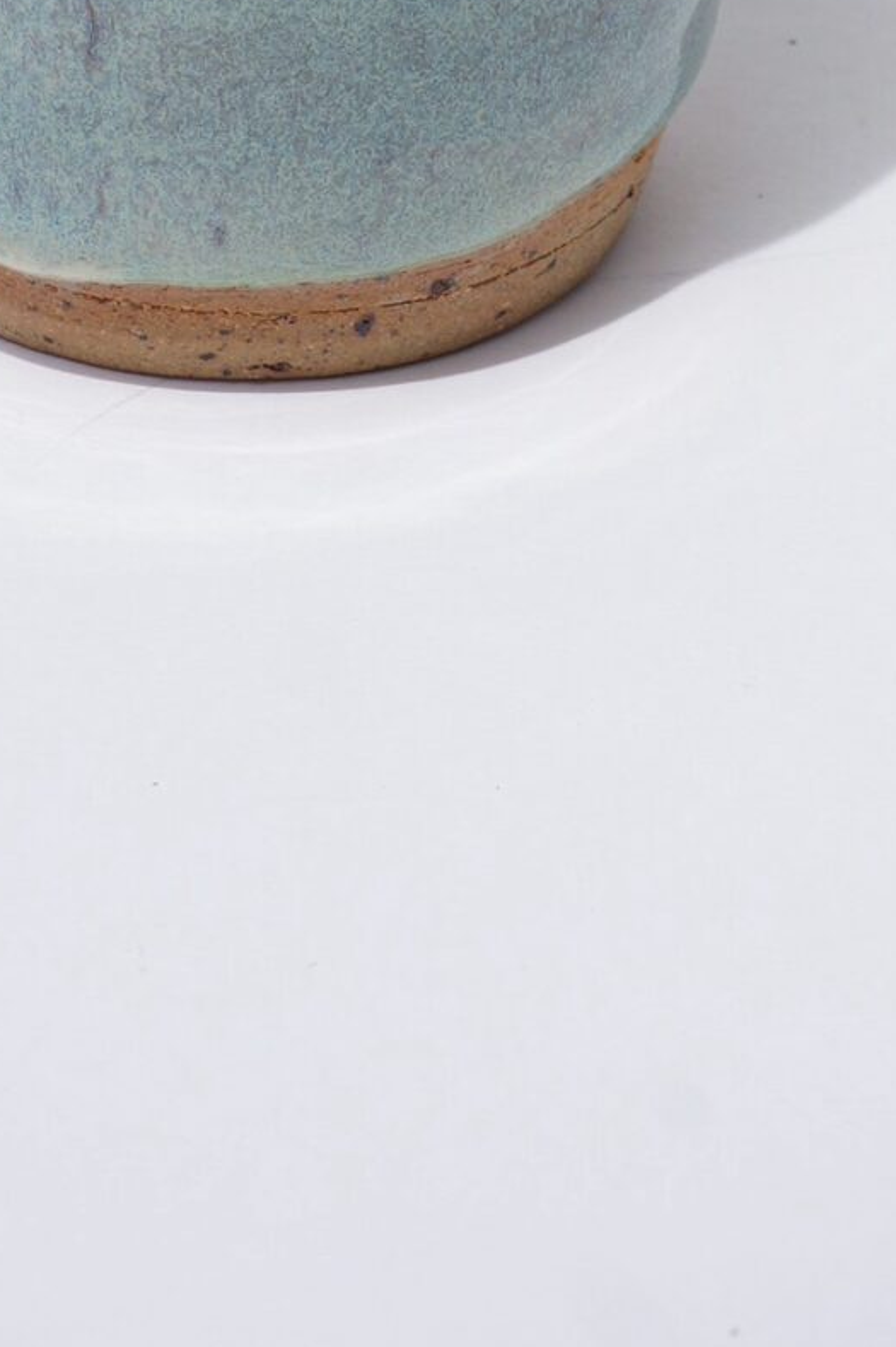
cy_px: -681
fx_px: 4486
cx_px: 609
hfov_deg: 11.4
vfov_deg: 15.7
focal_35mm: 120
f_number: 10
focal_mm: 25
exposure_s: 1/200
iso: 100
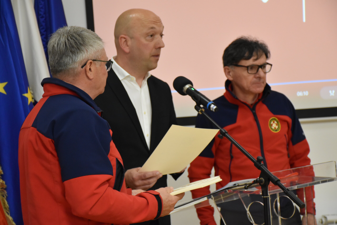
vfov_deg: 12.2
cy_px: 112
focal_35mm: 112
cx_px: 168
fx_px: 1054
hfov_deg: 18.2
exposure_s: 1/60
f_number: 5
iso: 2500
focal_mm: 75
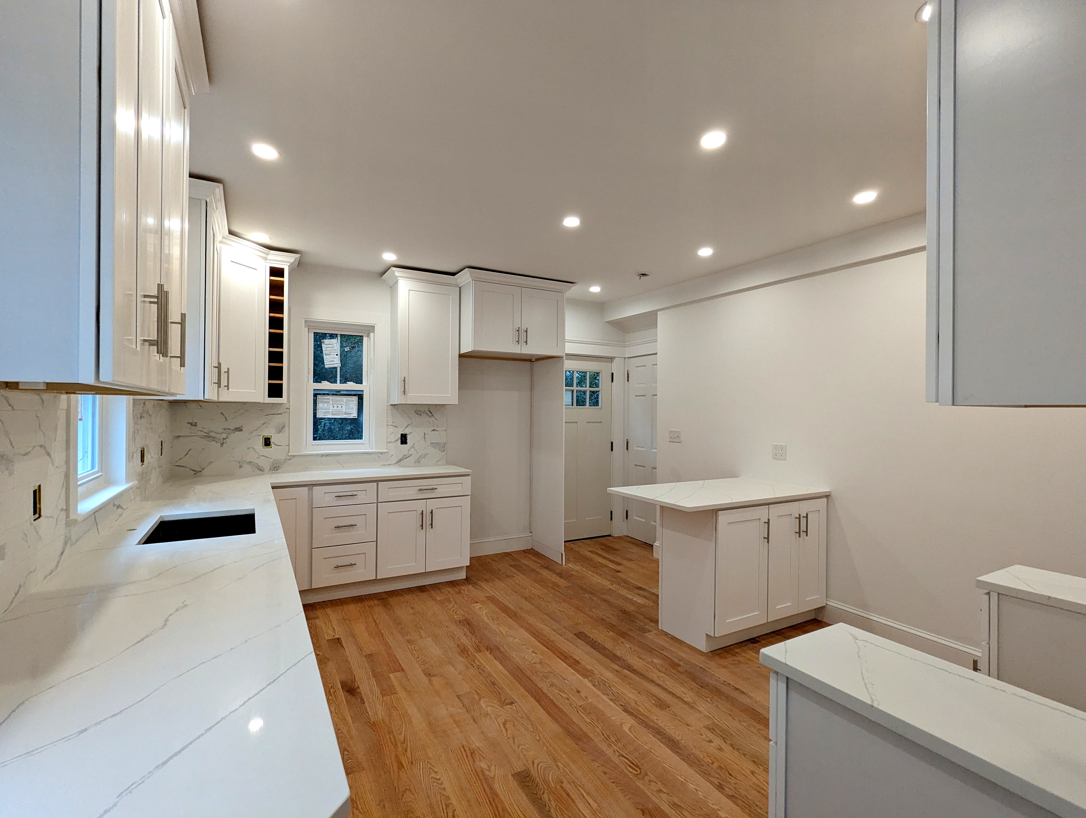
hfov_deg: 94.4
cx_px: 543
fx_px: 503
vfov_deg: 78.2
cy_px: 409
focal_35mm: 16
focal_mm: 2.35
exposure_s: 1/60
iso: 66
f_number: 2.2
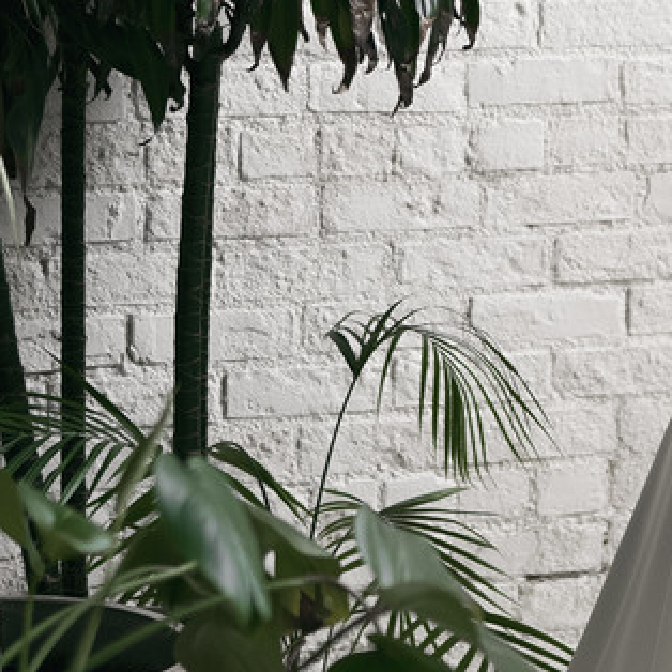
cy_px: -79
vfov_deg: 12.1
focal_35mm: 142
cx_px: 616
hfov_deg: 12.2
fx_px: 3119
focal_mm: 35
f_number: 1.8
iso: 320
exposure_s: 1/320
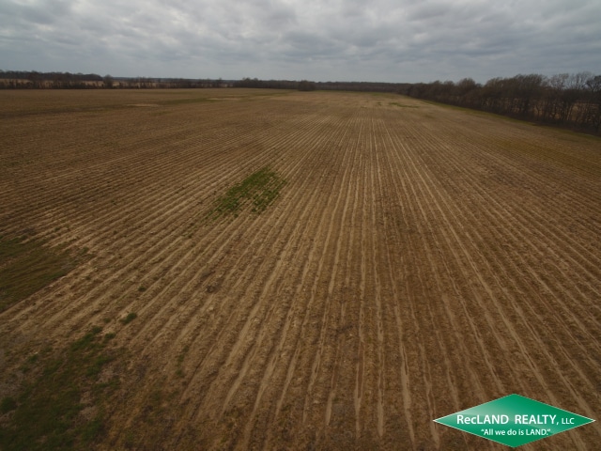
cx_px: 300
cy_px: 226
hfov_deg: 81.7
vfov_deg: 66.0
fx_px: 347
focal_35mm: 20
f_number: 2.8
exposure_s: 1/1087
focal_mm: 3.61
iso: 100
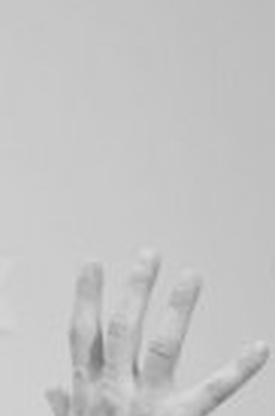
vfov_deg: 2.3
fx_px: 10575
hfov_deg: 1.5
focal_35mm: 916
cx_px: 358
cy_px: 708
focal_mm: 140
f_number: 3.5
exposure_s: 1/100
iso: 1000
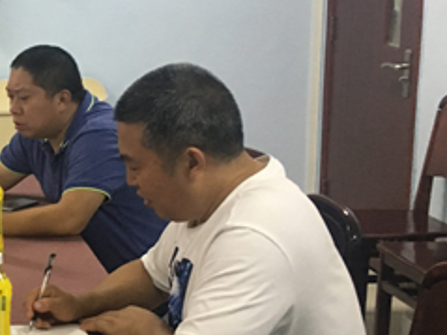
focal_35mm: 85
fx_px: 1097
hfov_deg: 20.9
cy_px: 201
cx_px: -137
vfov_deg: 17.3
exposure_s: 1/33
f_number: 2.2
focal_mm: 4.15
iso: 160
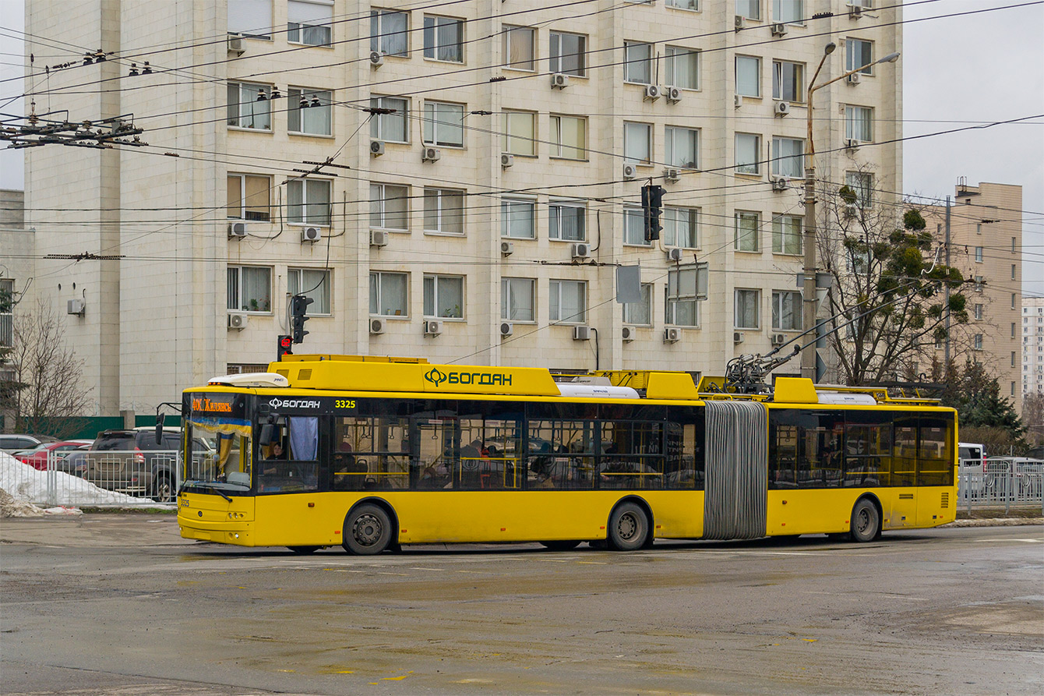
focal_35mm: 60
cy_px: 348
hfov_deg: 33.4
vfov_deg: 22.6
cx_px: 522
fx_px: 1740
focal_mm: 40
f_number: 5.6
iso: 200
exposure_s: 1/500
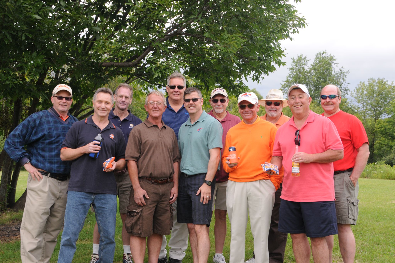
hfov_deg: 41.2
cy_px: 132
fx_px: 526
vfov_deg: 28.0
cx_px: 198
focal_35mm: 48
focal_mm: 32
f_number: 8
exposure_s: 1/250
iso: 400
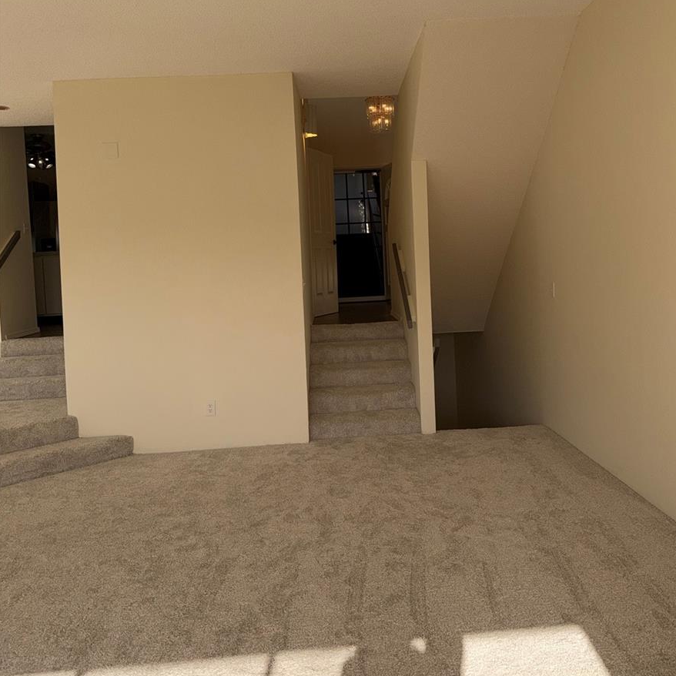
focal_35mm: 29
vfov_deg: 55.3
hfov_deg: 55.6
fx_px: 641
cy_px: 281
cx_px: 344
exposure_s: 1/1789
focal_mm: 6.76
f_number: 1.78
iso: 50
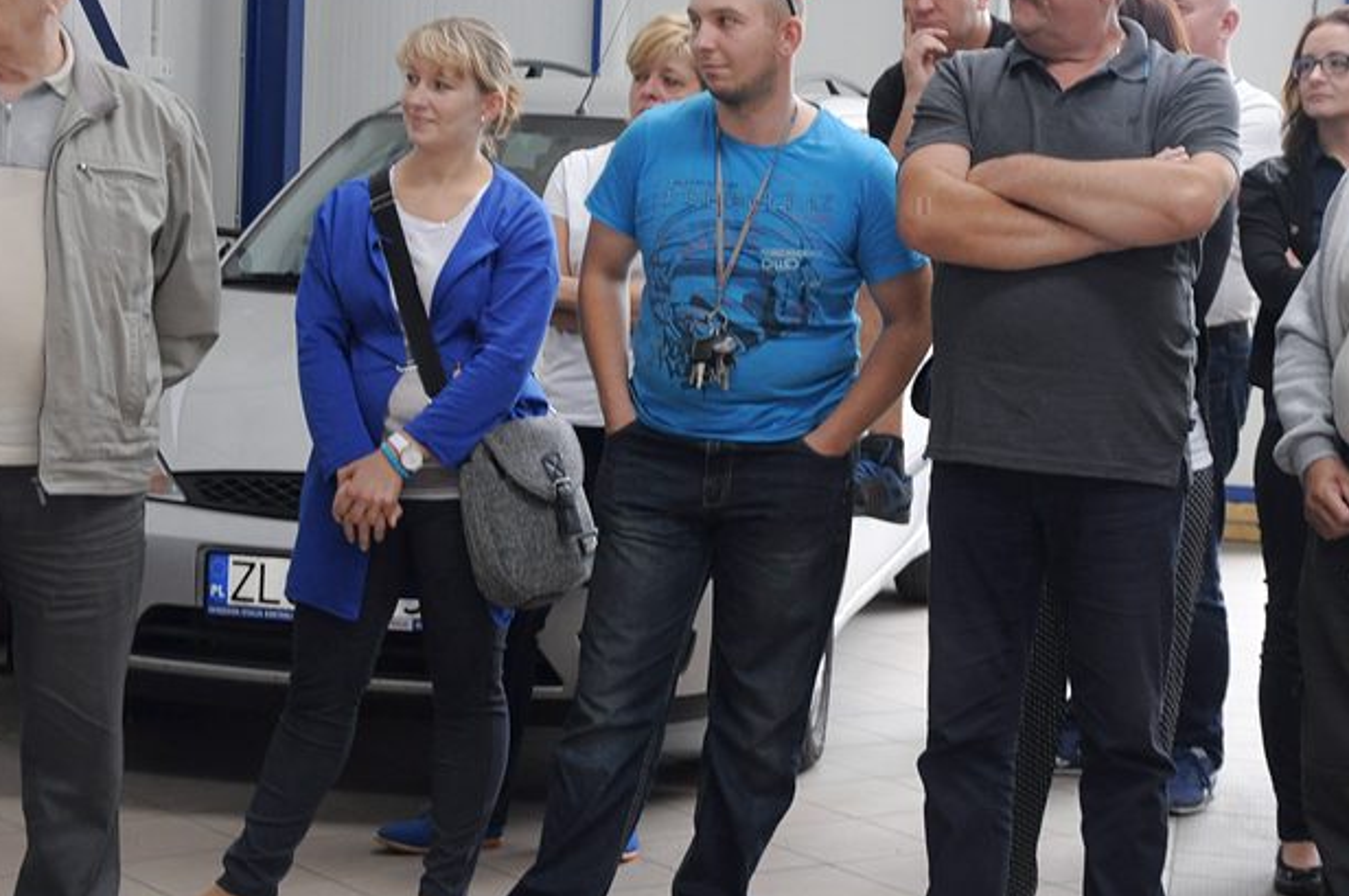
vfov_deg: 15.7
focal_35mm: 87
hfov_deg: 23.4
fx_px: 3256
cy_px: 378
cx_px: 775
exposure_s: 1/80
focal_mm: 42
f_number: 5
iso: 800
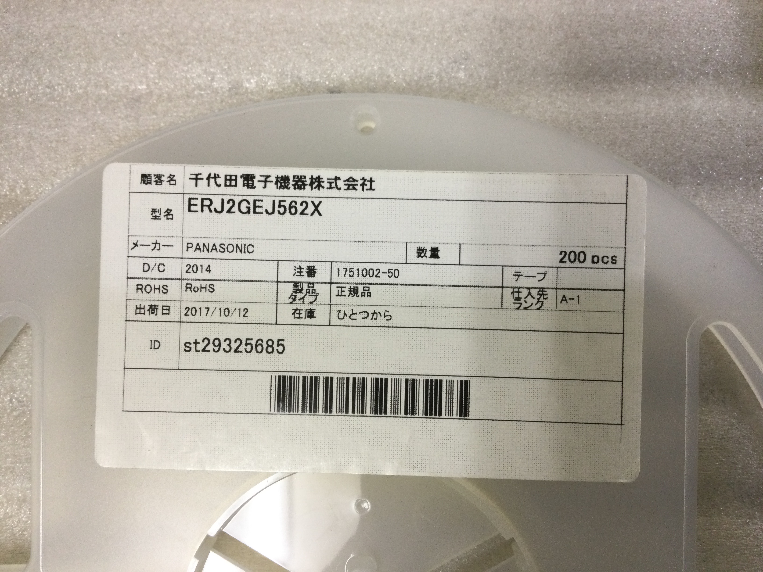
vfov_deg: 45.4
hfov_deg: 58.4
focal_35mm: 31
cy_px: 286
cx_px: 382
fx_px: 683
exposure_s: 1/33
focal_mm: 3.3
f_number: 2.4
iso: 64
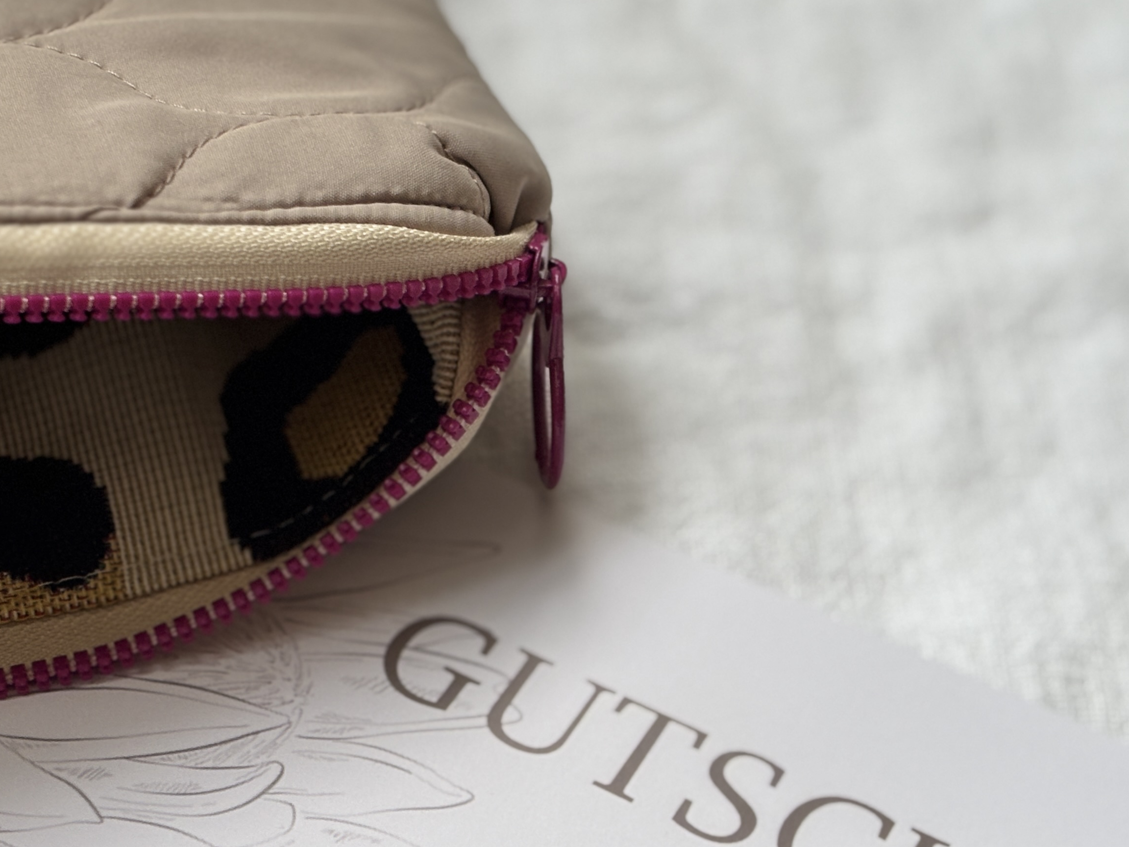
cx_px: 425
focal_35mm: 91
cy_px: 493
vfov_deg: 16.2
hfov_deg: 21.5
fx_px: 2968
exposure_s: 1/59
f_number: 1.6
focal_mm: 5.96
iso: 160
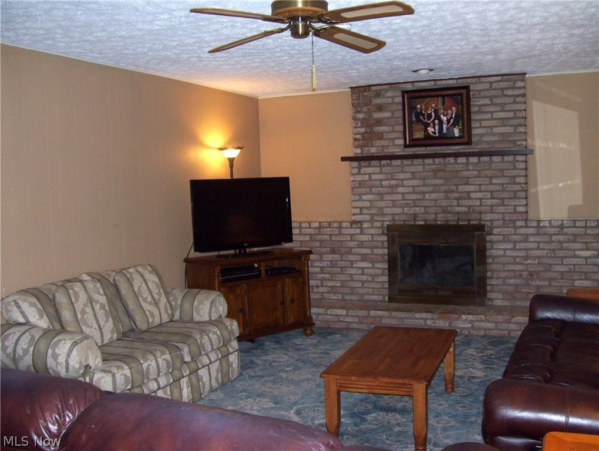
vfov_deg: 39.7
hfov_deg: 51.3
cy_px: 226
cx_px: 300
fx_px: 624
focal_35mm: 36
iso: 200
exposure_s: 1/60
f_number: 2.7
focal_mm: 6
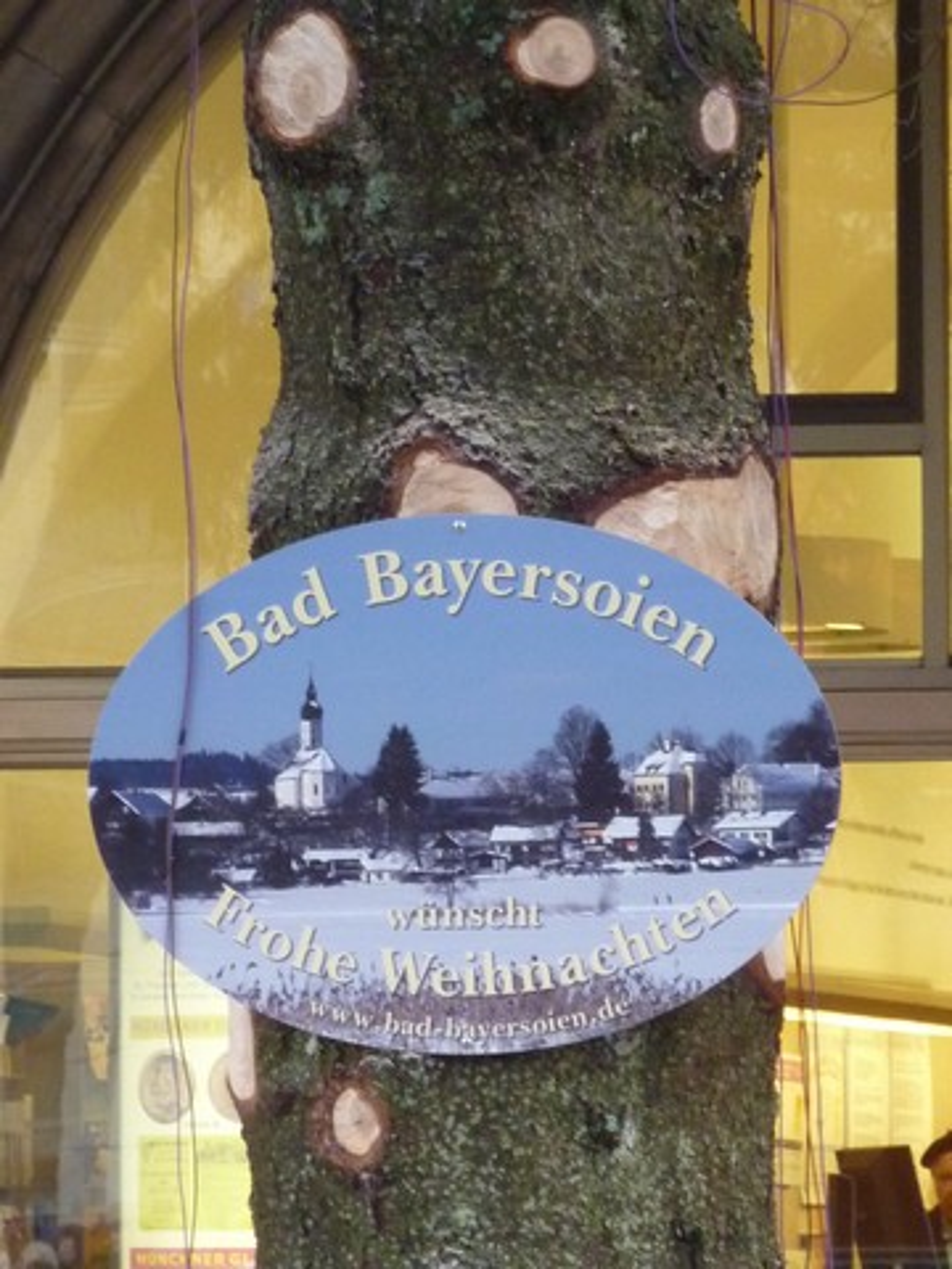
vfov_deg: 6.5
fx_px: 11184
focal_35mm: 305
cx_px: 476
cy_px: 634
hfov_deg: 4.9
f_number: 4.5
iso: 400
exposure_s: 1/30
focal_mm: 27.8
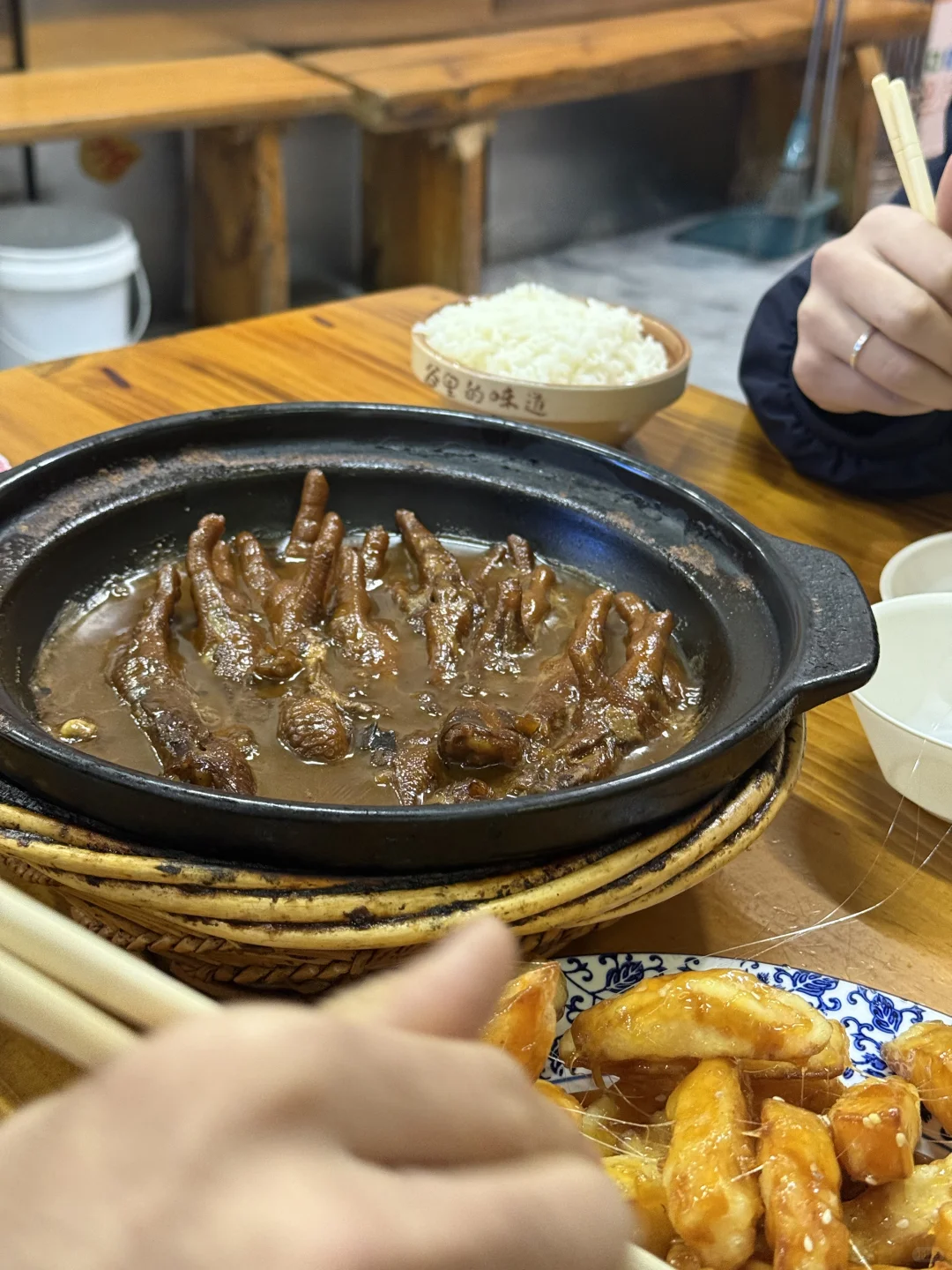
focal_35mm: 48
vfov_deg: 39.7
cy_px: 635
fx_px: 1760
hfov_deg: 30.3
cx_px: 476
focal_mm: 6.76
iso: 250
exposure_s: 1/33
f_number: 1.78
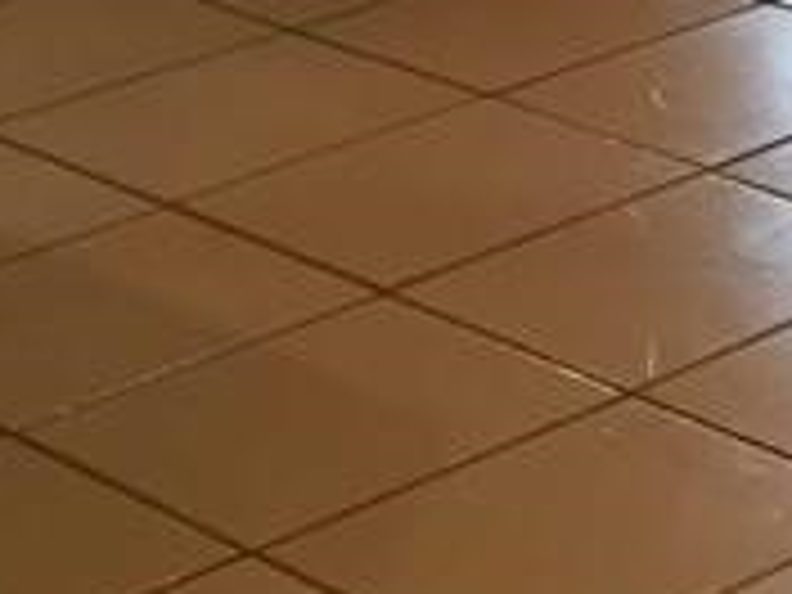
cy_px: -1008
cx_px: 1710
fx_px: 3867
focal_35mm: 169
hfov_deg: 10.5
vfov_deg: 7.9
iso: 80
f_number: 2.2
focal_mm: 4.15
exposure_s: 1/30
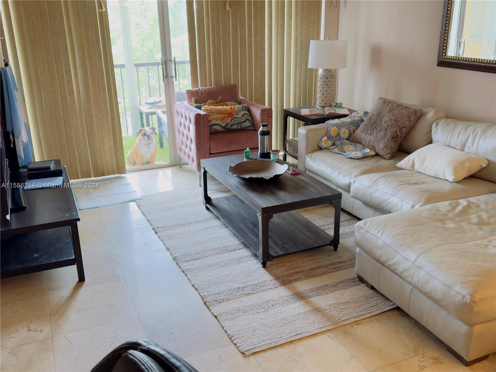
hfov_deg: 52.6
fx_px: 502
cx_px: 248
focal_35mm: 35
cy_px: 186
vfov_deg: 40.7
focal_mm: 6.76
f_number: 1.78
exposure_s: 1/60
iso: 160
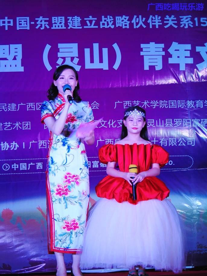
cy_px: 138
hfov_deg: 11.1
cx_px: 104
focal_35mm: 133
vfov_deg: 14.8
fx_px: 1061
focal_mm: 23.9
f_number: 4
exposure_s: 1/40
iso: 80
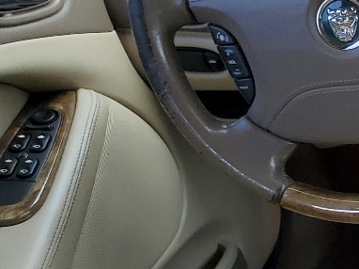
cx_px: 733
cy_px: 294
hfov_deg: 14.7
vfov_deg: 13.3
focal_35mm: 109
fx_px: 1130
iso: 50
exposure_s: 1/204
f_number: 1.5
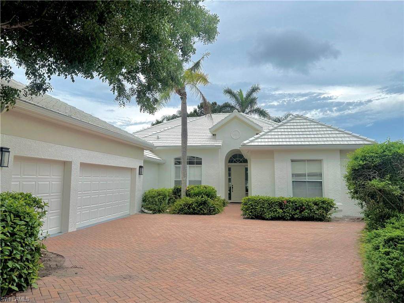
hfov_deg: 71.6
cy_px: 152
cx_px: 202
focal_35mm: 24
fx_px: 280
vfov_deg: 56.8
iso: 80
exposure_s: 1/5348
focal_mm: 6.76
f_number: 1.78
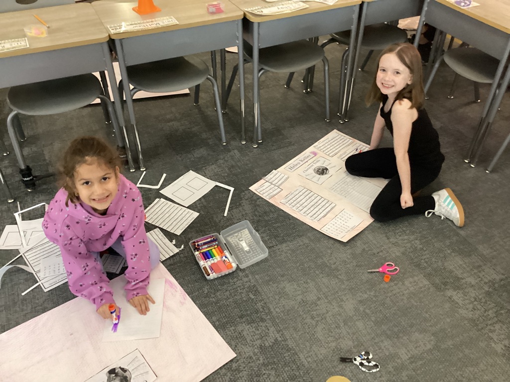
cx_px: 255
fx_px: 457
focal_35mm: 31
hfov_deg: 58.4
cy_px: 191
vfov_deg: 45.4
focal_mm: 3.3
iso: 500
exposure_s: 1/30
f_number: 2.4
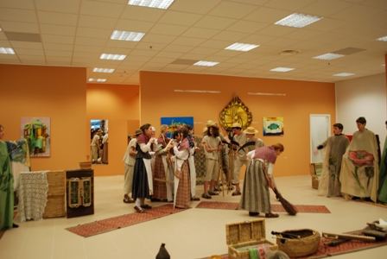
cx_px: 194
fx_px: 323
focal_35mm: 30
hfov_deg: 61.9
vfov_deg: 43.7
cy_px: 130
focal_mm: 20
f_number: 3.8
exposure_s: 1/13
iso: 100
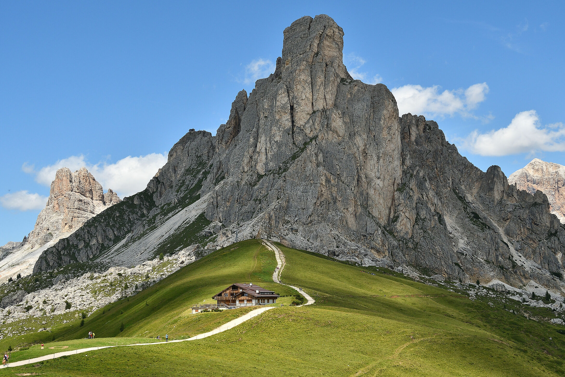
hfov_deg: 37.5
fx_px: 832
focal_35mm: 53
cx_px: 299
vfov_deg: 25.5
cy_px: 169
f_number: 9.5
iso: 100
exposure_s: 1/350
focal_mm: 32
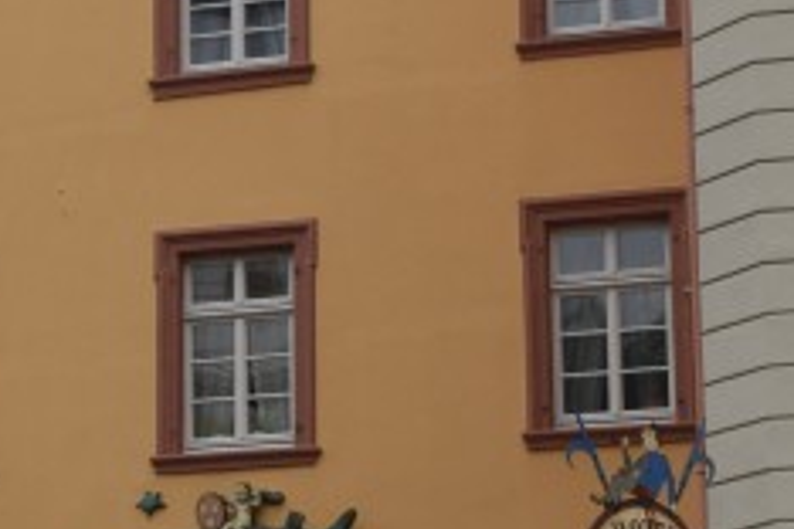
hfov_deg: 13.4
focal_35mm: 151
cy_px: 532
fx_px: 3334
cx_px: 0
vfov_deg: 9.0
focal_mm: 23
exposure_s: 1/250
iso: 360
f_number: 8
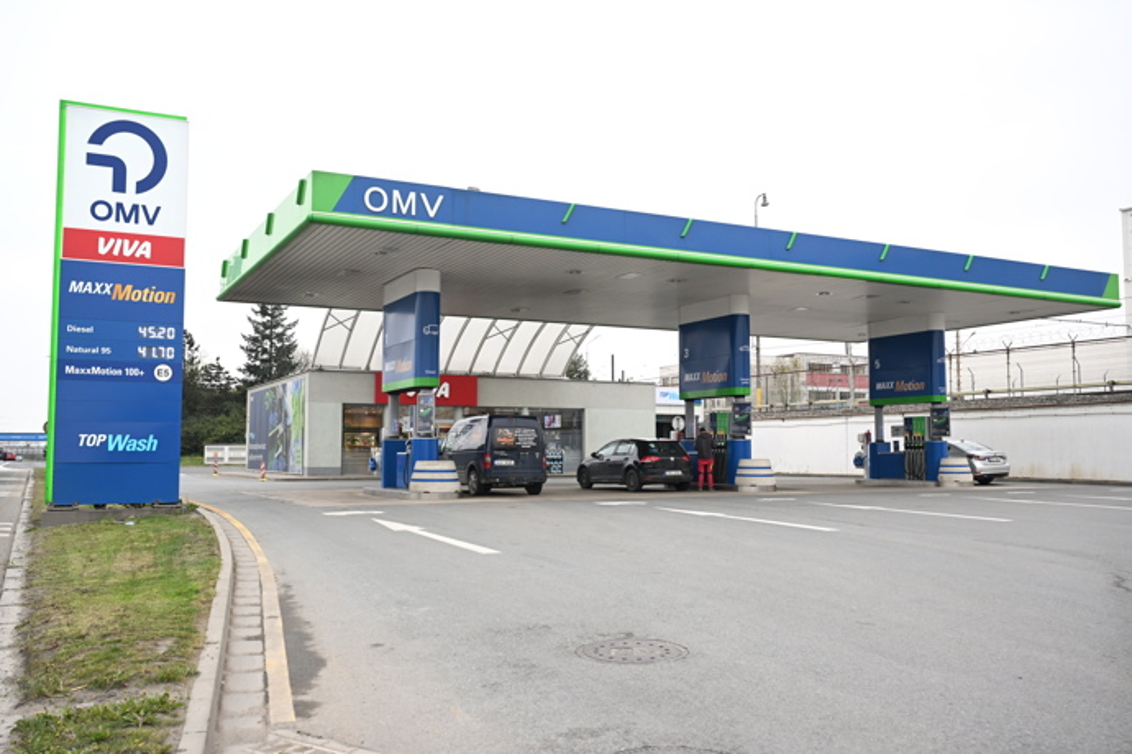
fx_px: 1006
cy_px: 377
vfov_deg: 41.1
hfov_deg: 58.7
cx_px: 566
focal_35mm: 32
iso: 1250
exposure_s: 1/320
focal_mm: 32
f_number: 5.6
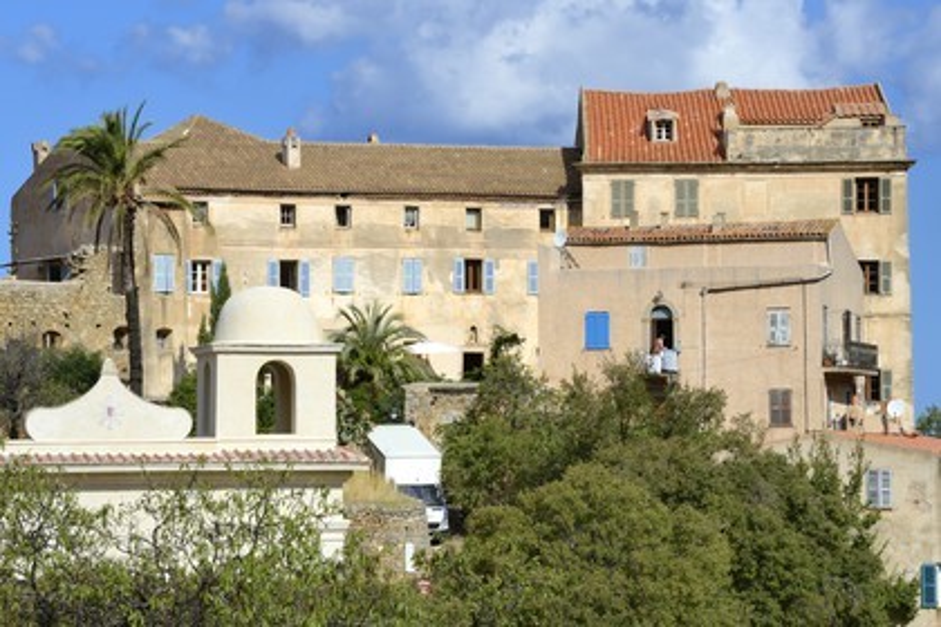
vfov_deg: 8.1
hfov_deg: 12.1
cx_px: 470
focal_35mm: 170
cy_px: 314
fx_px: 4443
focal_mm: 170
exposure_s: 1/250
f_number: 16
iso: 200
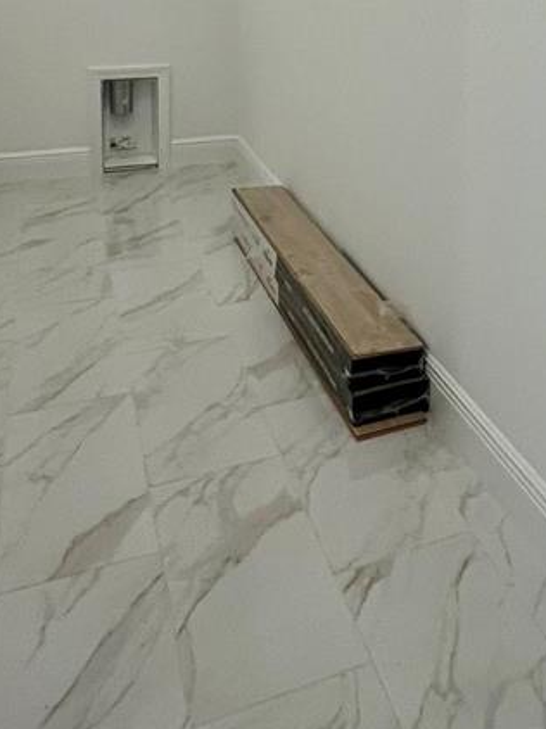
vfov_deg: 43.5
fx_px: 779
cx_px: 408
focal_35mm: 37
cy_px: 10
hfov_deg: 37.7
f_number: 1.8
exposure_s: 1/120
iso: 100
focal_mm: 1.57
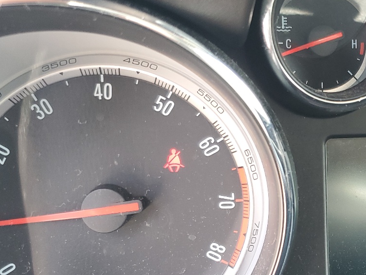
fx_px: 582
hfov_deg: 32.5
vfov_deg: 26.4
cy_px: 192
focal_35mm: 55
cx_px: 353
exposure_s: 1/60.2
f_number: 1.5
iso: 79
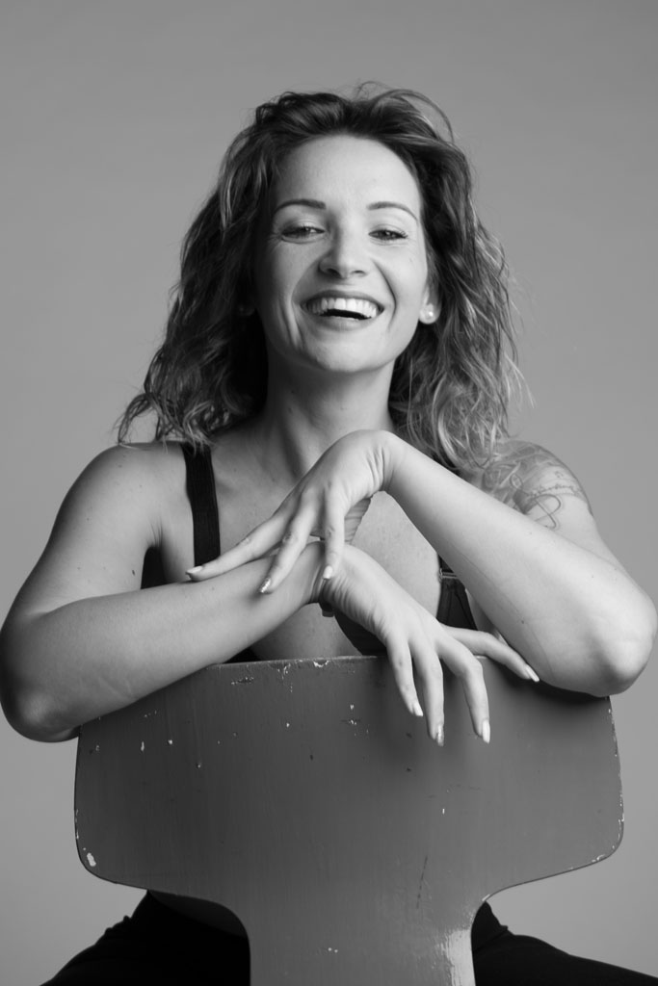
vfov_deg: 19.5
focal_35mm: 105
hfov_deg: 13.0
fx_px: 2878
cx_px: 329
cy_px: 493
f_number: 6.3
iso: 100
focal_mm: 105
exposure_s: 1/160
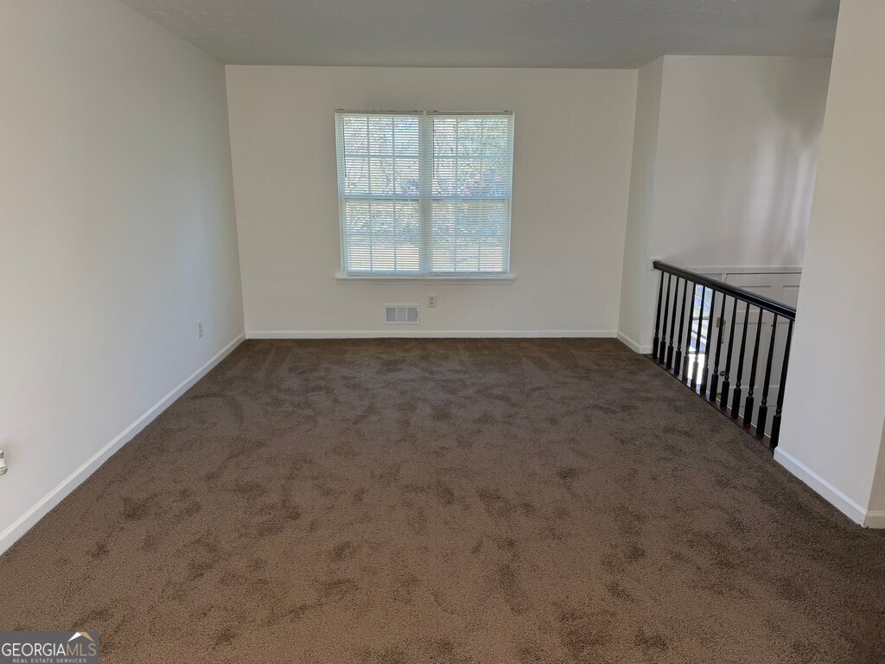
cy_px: 332
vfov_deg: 56.8
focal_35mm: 24
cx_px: 442
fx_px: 614
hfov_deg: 71.6
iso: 100
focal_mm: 6.76
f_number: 1.78
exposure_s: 1/143
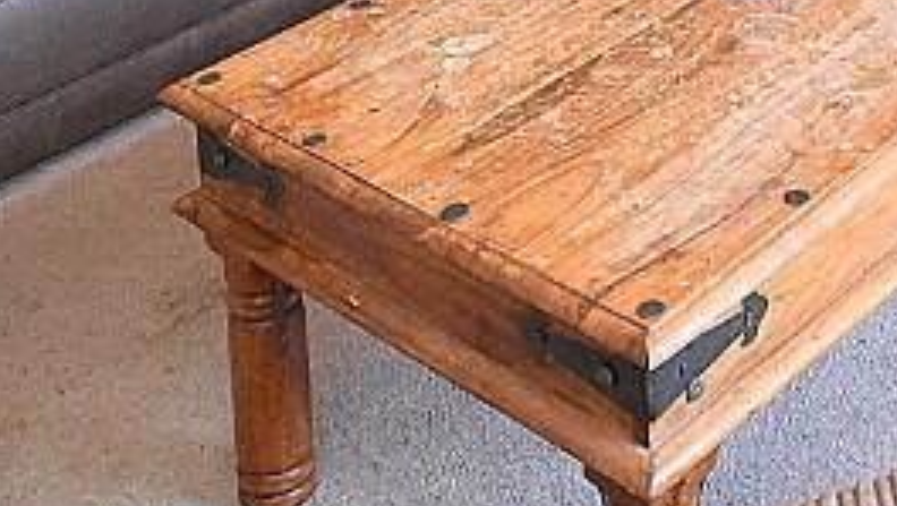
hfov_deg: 28.6
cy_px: -621
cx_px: 853
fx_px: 1667
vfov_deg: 13.6
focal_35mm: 70
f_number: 4
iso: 1600
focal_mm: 11.5
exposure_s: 1/80
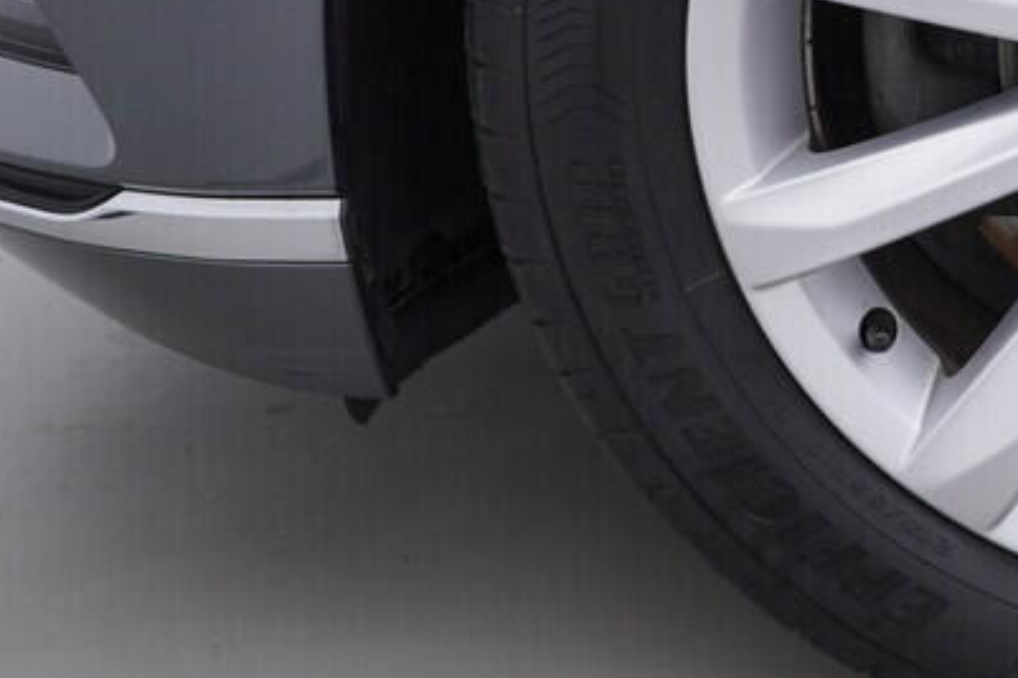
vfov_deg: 14.5
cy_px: -44
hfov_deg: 20.4
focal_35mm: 92
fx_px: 2600
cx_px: 1282
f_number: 4
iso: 125
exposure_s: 1/80
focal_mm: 24
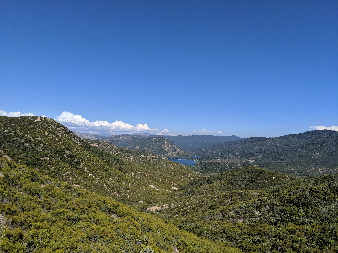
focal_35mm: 27
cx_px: 169
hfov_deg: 65.3
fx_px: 264
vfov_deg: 51.4
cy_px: 126
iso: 63
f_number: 1.8
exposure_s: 1/4695
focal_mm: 4.44
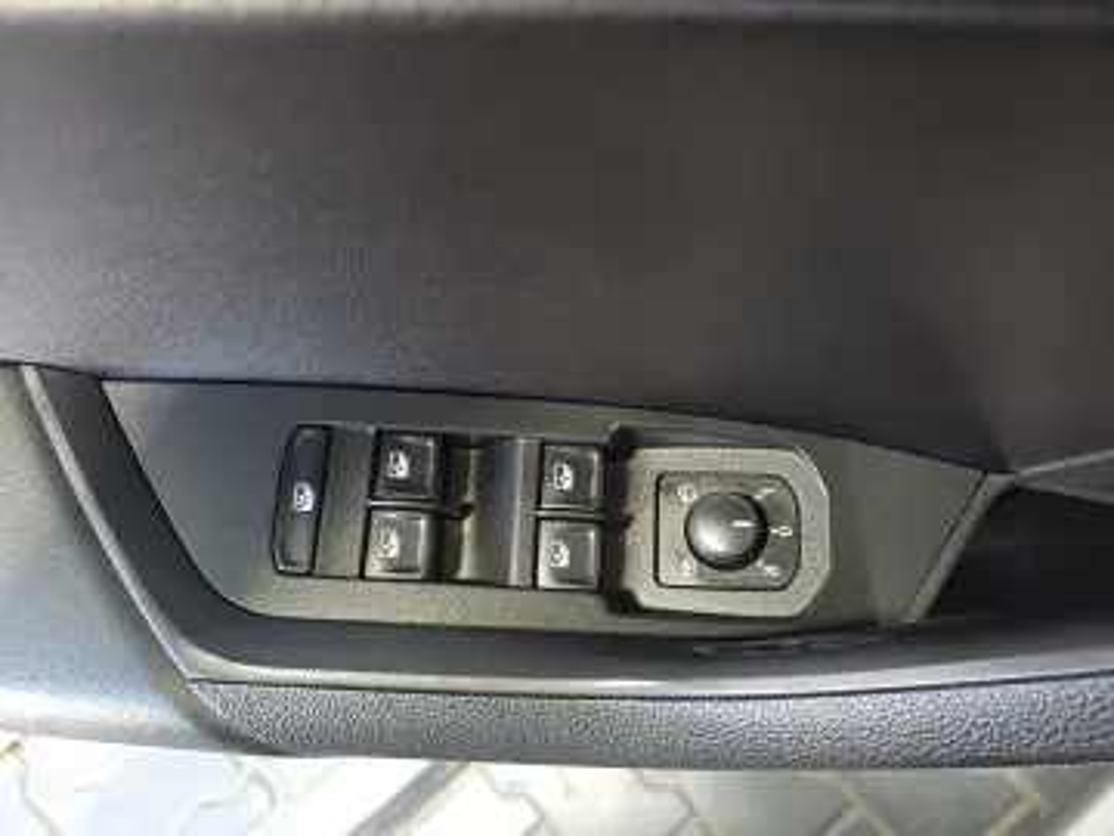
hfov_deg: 69.4
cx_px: 557
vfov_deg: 54.9
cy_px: 418
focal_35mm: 25
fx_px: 805
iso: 320
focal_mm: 4.65
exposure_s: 1/33.3
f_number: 1.8
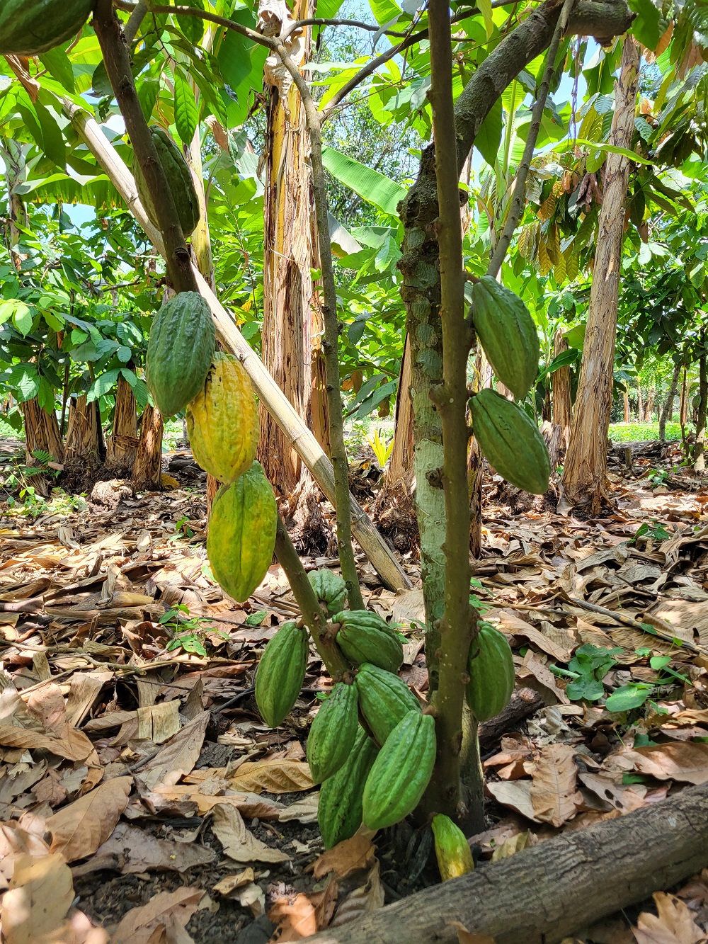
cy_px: 472
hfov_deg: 53.1
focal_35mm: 26
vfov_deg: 67.3
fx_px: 709
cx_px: 354
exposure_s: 1/350
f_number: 1.8
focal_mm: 5.4
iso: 40
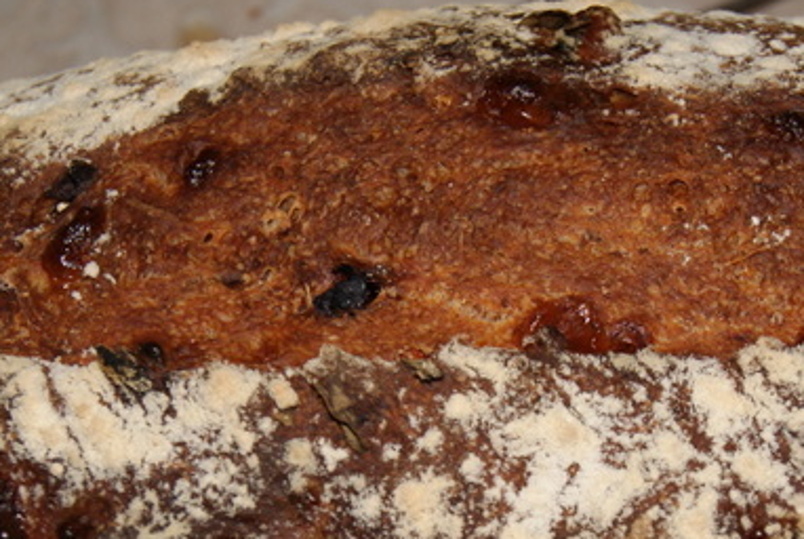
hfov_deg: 18.5
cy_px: 501
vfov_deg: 12.4
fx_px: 2462
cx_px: 530
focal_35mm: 110
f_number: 5.6
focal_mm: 35
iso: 400
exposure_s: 1/60
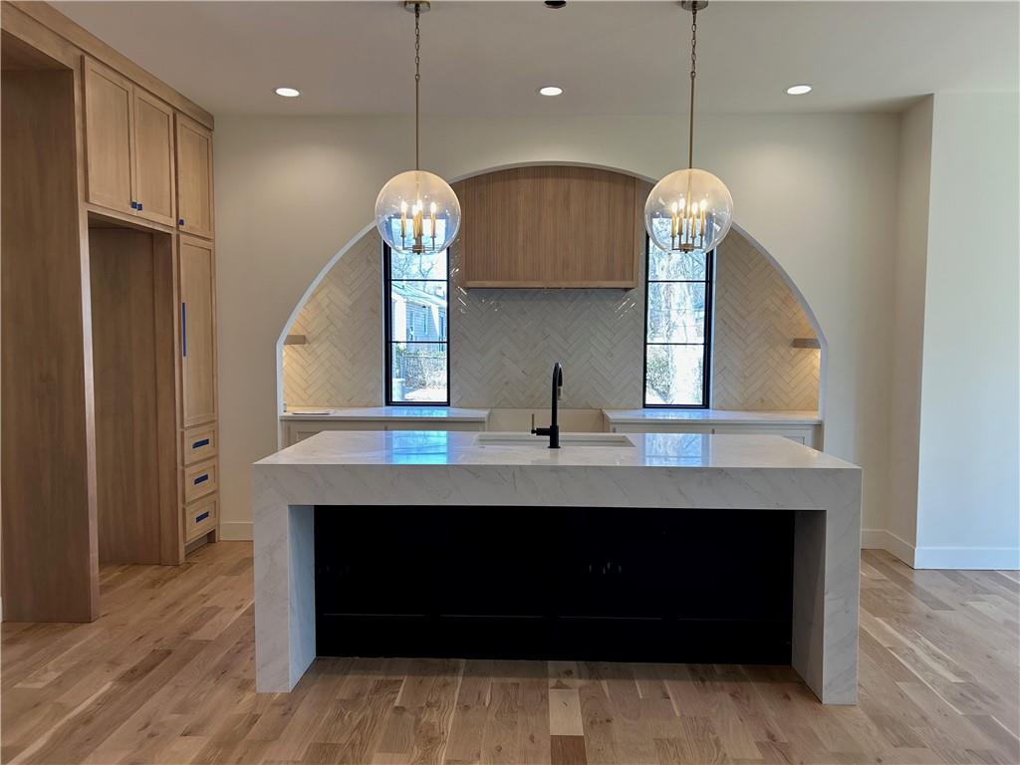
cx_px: 510
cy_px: 382
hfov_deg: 67.3
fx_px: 766
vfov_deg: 53.1
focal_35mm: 26
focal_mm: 5.7
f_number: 1.5
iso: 32
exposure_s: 1/120
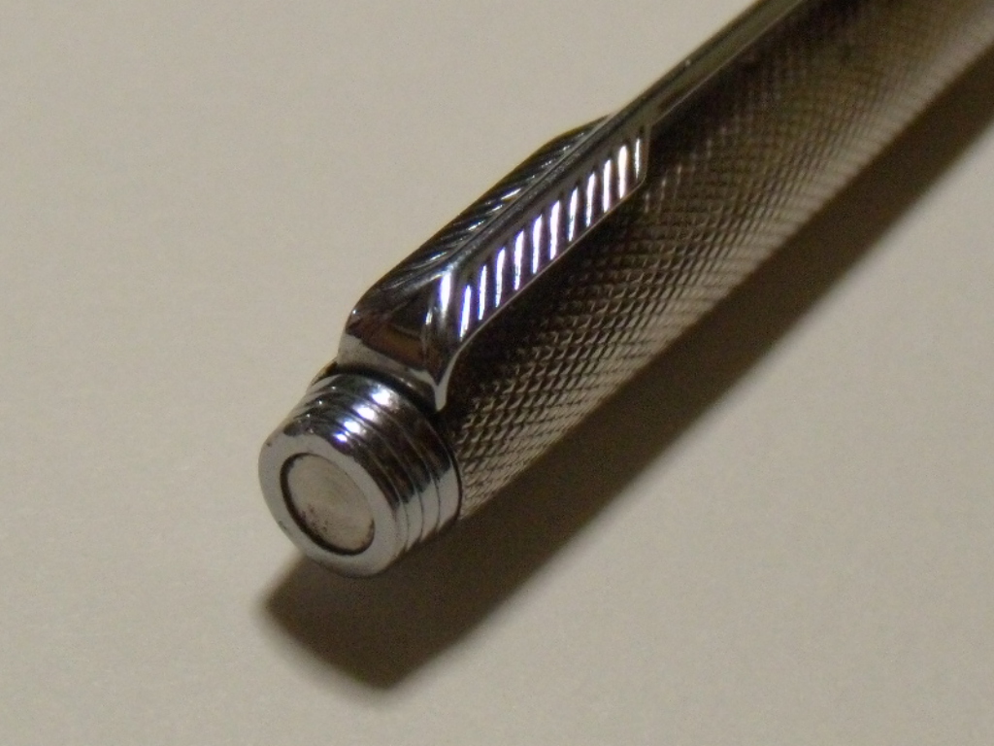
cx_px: 497
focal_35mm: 36
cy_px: 373
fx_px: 1034
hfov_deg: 51.4
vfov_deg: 39.7
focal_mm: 6.4
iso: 400
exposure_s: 1/40
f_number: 3.6
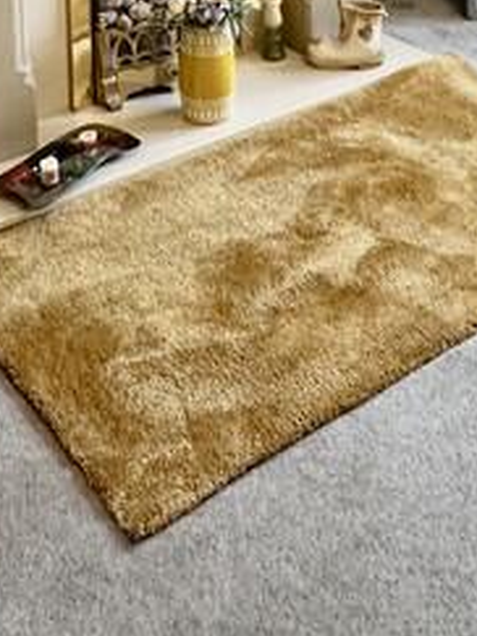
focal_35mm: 59
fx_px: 1085
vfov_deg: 26.5
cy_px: -238
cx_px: 254
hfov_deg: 24.8
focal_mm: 2.22
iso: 250
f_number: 2.2
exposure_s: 1/50
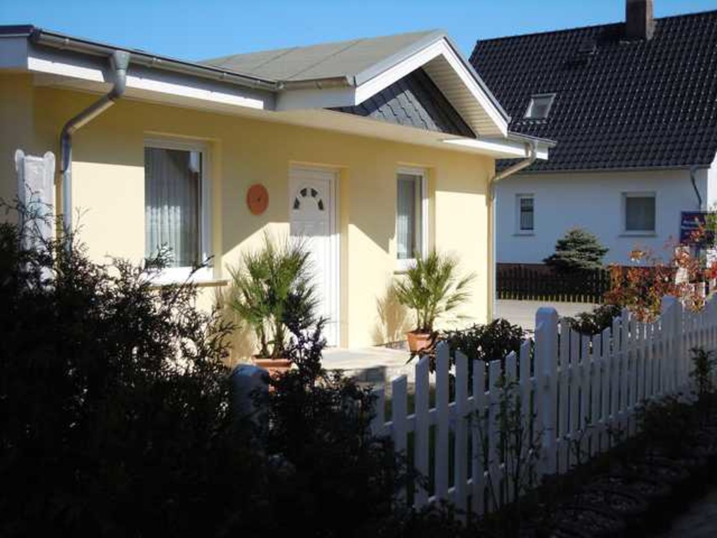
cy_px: 269
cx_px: 358
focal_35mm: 45
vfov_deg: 32.2
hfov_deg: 42.1
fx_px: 932
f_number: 7.6
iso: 100
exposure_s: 1/250
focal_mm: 8.1
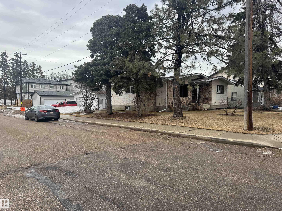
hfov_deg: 71.6
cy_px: 106
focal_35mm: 24
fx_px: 196
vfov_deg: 56.8
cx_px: 141
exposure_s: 1/1597
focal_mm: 6.76
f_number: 1.78
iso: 80
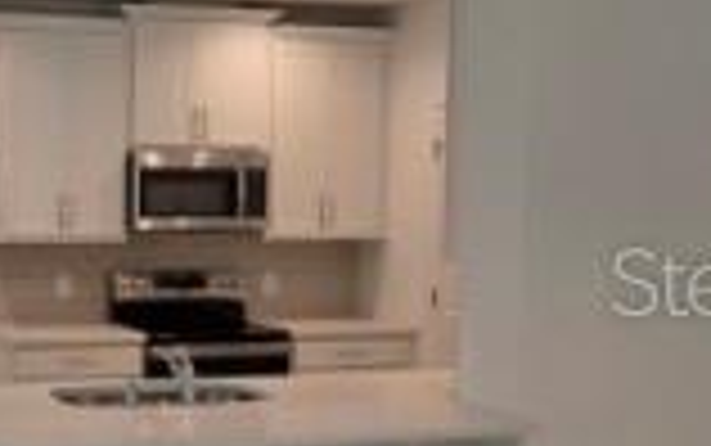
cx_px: 74
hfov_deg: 29.8
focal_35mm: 66
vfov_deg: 19.7
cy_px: 279
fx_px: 1280
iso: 40
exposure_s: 1/120
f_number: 1.7
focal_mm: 6.3
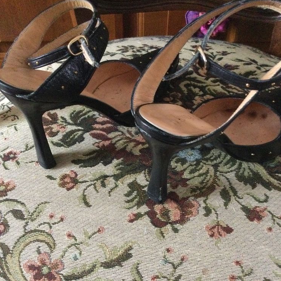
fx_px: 340
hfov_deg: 44.9
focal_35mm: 37
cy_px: 164
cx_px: 141
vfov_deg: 44.8
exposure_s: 1/17
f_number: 2.4
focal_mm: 3.3
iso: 320
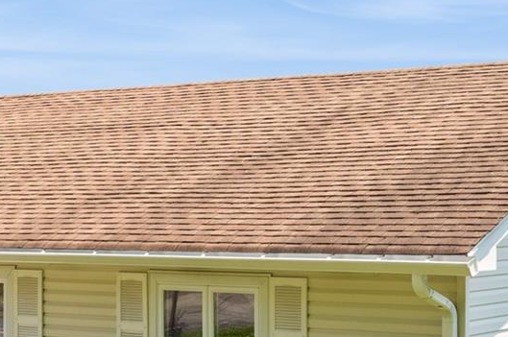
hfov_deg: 21.9
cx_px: 257
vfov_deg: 14.5
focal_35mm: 93
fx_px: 1310
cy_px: 295
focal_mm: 24
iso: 200
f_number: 11
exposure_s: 1/125
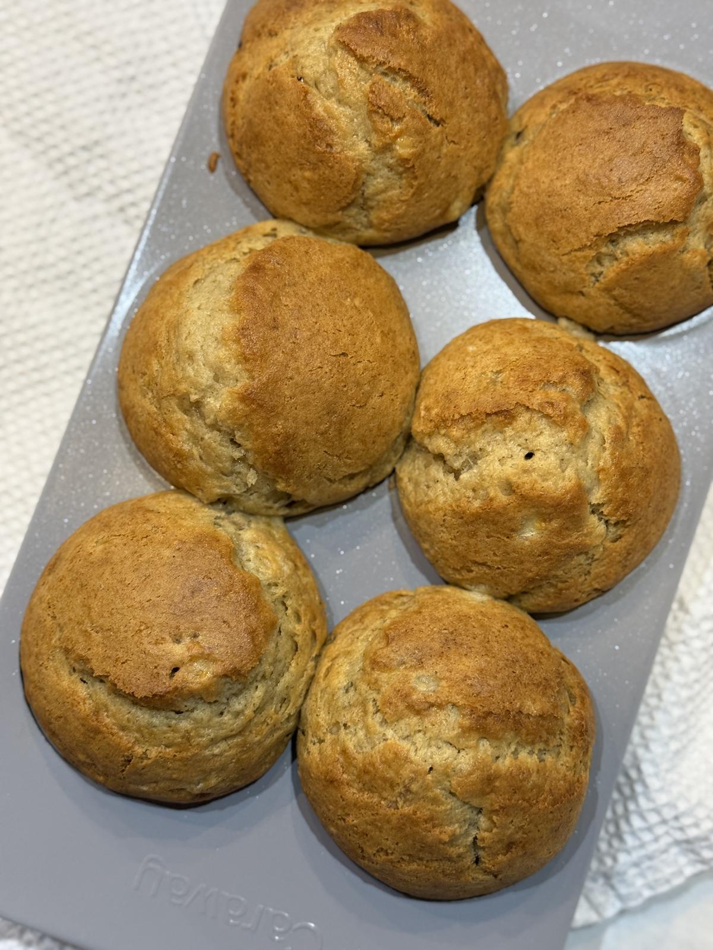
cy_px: 475
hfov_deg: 30.3
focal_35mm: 48
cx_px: 356
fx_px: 1318
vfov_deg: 39.7
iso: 200
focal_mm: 6.76
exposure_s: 1/60
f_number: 1.78
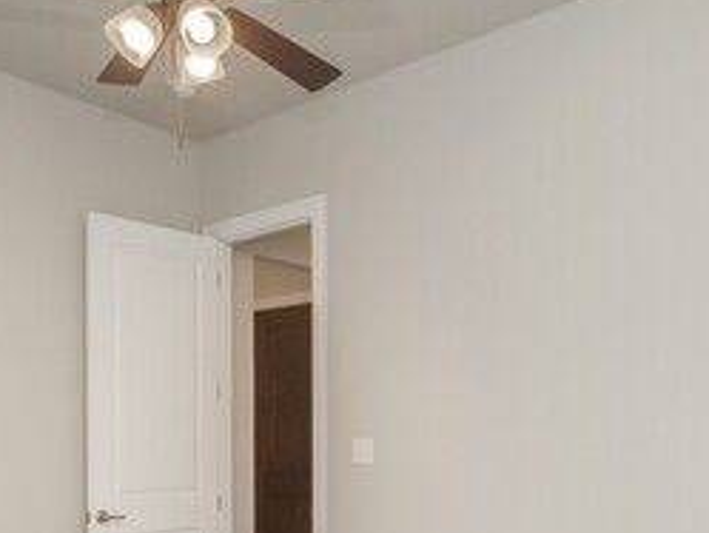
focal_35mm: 36
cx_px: 396
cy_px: 439
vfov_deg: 38.0
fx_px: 738
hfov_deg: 51.2
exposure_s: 1/250
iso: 500
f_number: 5.6
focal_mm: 7
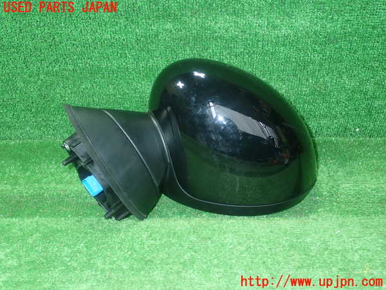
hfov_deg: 46.8
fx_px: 446
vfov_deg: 36.0
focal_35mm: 40
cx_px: 193
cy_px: 145
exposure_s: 1/40
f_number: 2.8
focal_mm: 7.34
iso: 200
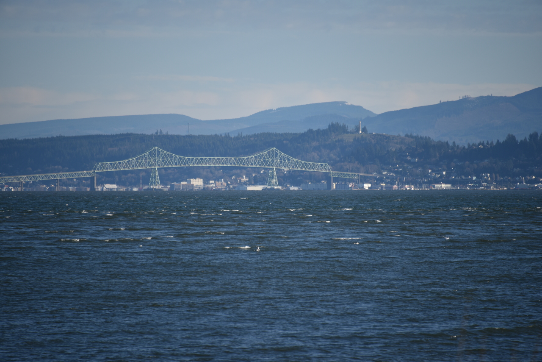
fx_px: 4517
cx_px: 271
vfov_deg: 4.6
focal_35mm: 300
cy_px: 181
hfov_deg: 6.9
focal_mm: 300
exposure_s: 1/640
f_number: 5.6
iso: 125
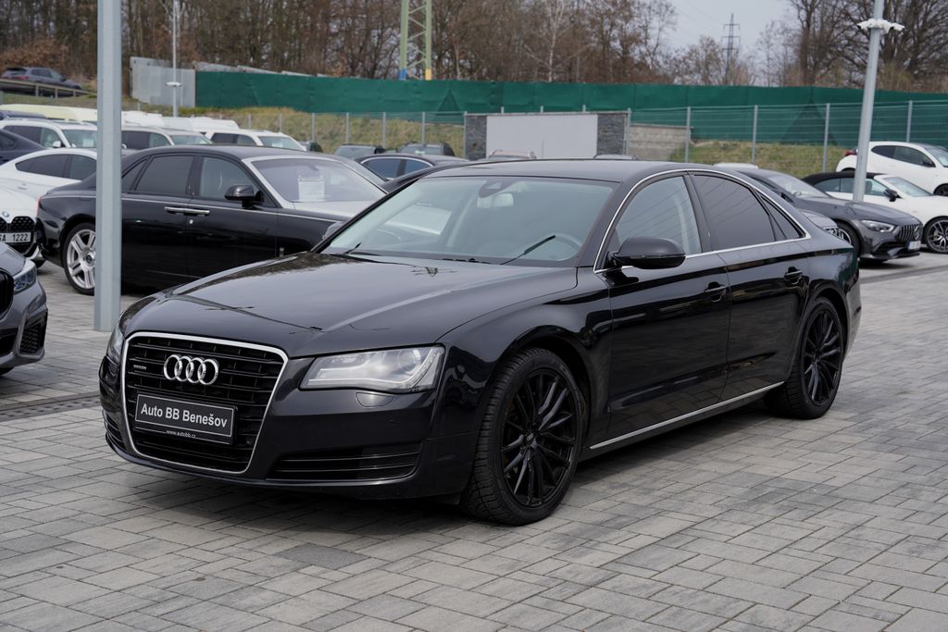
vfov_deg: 26.5
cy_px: 316
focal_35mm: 51
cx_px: 474
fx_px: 1343
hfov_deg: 38.9
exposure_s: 1/250
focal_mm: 51
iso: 100
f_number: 5.6
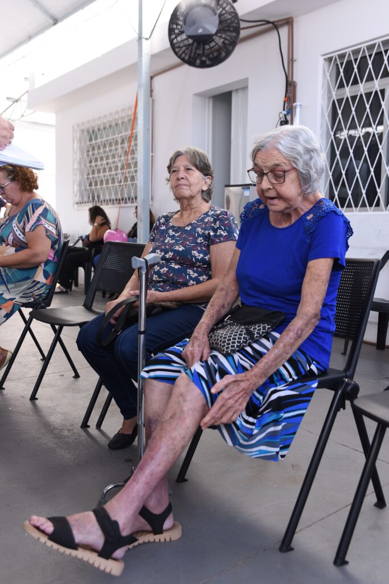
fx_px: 567
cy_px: 292
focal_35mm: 35
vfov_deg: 54.4
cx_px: 194
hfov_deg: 37.9
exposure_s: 1/250
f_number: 4
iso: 400
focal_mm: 35
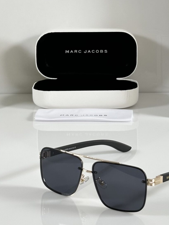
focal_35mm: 112
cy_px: 17
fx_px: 729
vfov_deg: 17.3
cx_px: 106
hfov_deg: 13.2
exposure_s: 1/100
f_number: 1.78
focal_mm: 6.86
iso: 64
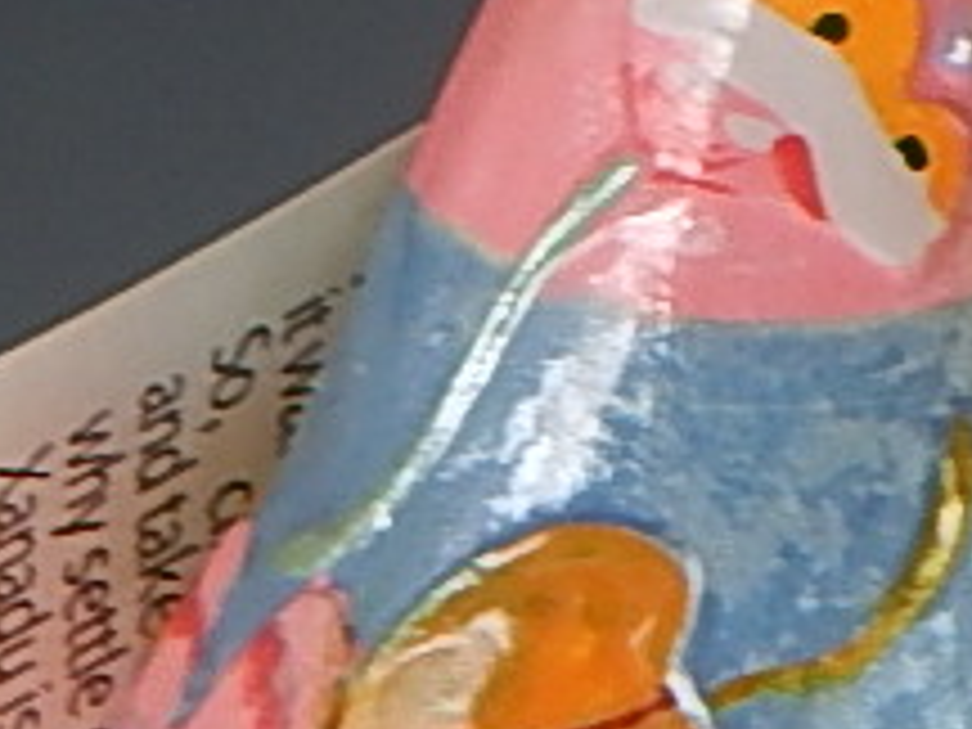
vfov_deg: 4.4
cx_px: 914
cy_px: -1845
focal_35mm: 319
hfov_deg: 6.2
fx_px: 8957
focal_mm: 7.7
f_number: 3.6
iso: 125
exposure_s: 1/40
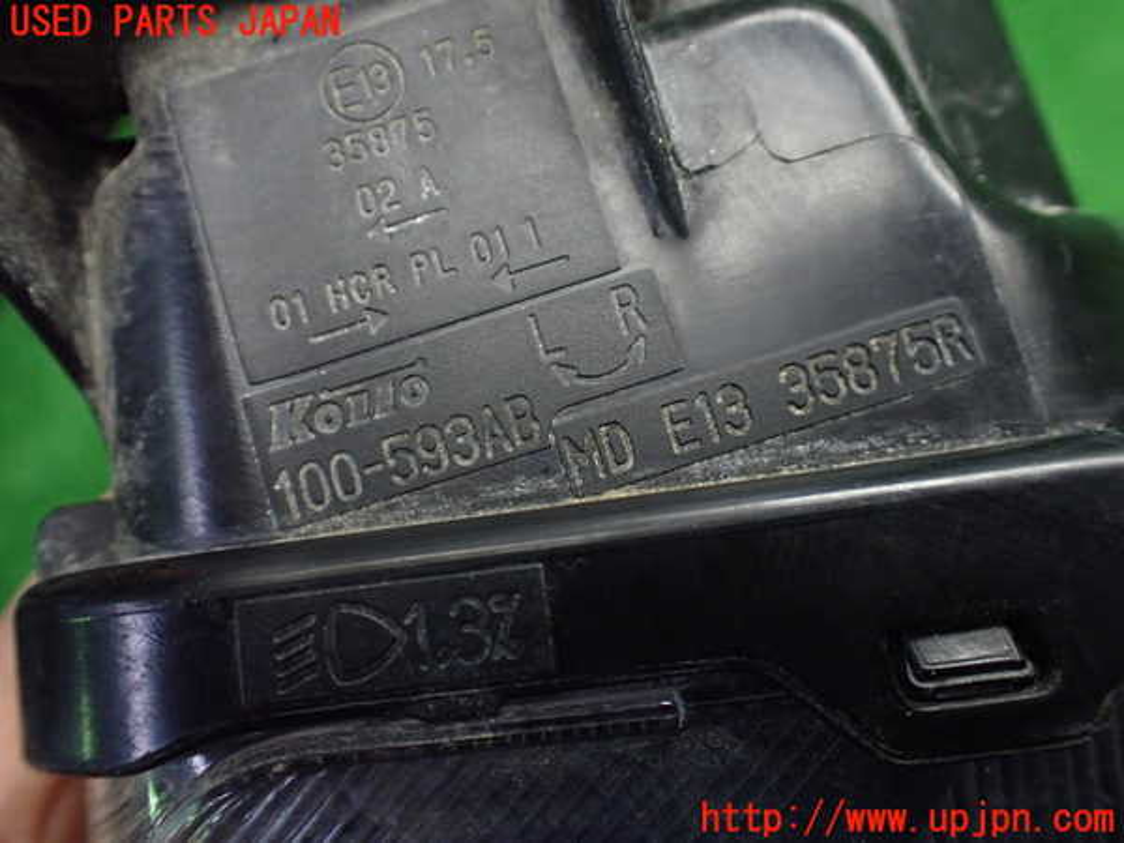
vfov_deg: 46.8
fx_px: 974
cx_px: 562
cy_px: 422
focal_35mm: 30
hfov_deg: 60.0
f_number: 2.3
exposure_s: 1/125
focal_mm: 5.4
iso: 640
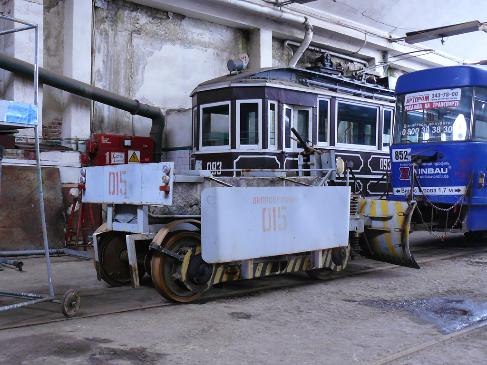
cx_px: 244
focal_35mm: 36
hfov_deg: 51.4
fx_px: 506
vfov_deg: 39.7
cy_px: 182
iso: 200
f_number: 3.2
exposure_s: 1/2
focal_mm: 6
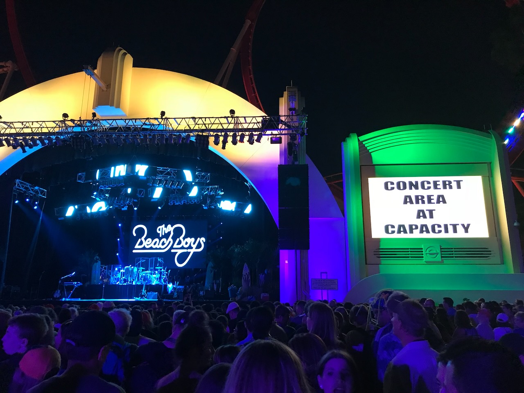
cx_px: 262
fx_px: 424
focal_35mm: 28
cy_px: 196
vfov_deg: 49.7
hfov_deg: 63.4
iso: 100
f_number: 1.8
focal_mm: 3.99
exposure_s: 1/15
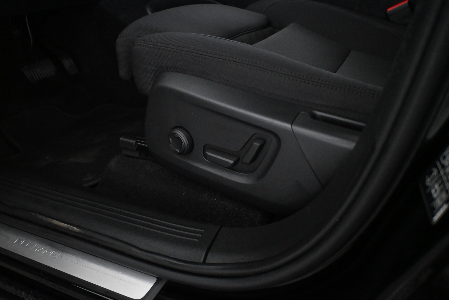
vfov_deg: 41.7
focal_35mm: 32
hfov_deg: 59.5
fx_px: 393
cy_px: 150
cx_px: 224
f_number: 4
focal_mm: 21
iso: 6400
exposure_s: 1/60
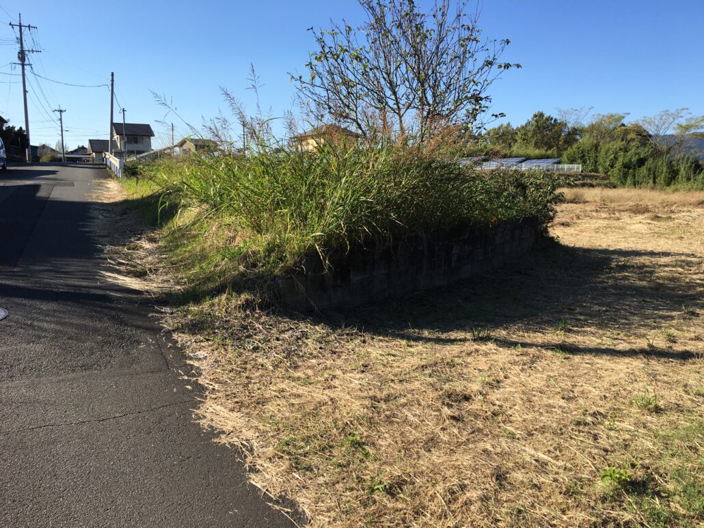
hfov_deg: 61.6
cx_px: 352
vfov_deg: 48.2
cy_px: 264
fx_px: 590
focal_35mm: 29
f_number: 2.2
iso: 25
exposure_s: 1/1115
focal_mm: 4.15
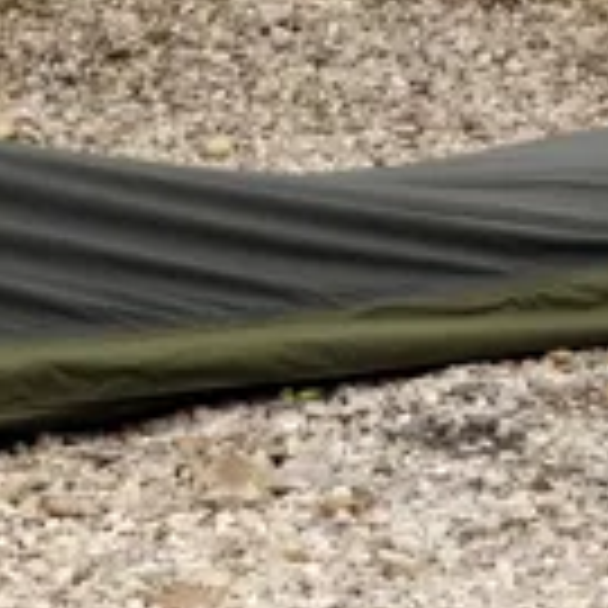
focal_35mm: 332
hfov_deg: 5.2
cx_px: -221
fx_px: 6597
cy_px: -151
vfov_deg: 5.3
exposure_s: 1/125
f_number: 8
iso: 100
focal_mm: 44
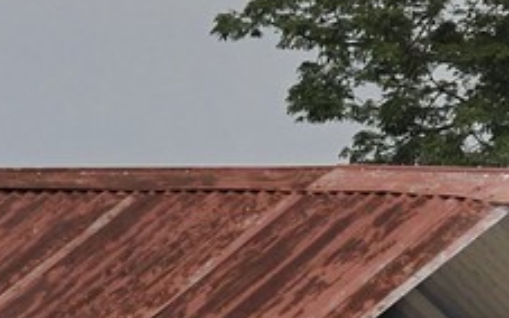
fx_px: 5578
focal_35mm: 402
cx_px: 1155
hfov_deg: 5.1
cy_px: 842
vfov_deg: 3.2
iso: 800
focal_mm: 56
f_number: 13
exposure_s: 1/250
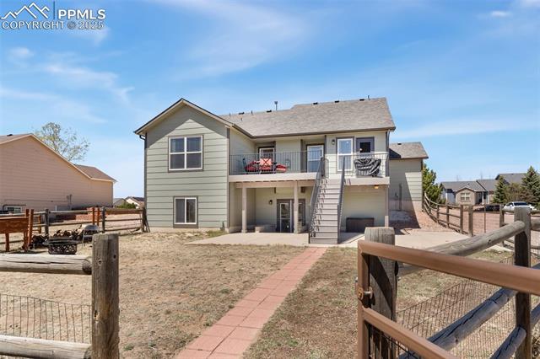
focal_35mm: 18
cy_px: 180
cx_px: 270
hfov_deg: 90.0
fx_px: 270
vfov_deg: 67.3
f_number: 9
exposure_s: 1/40
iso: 100
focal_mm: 18
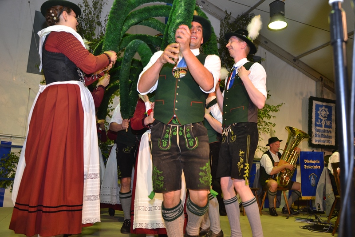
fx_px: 311
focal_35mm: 32
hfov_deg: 59.5
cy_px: 118
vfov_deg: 41.7
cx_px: 178
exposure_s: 1/60
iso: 400
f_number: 3.8
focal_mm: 21
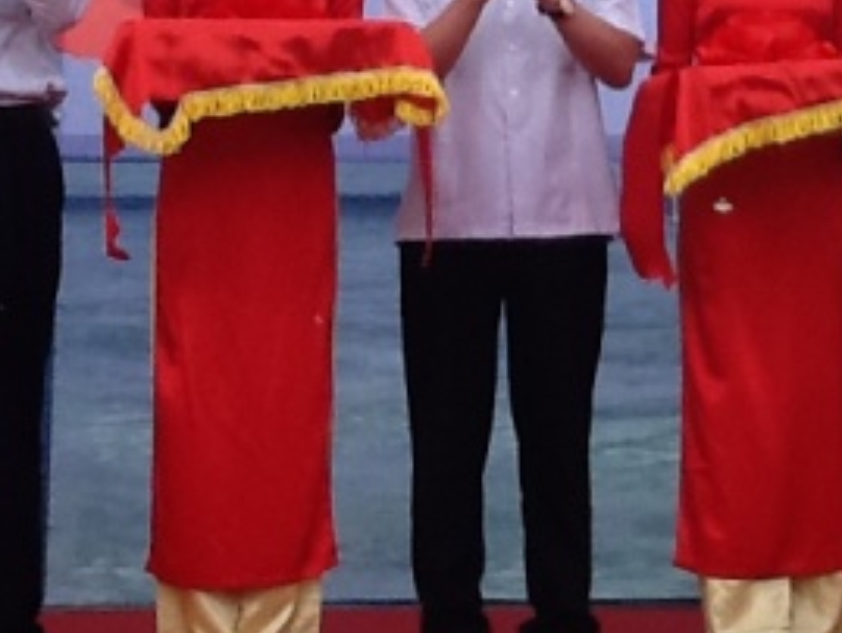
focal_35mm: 76
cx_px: 520
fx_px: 1849
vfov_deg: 18.6
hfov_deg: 25.6
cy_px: -85
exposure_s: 1/250
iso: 64
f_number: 2.4
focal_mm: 2.03
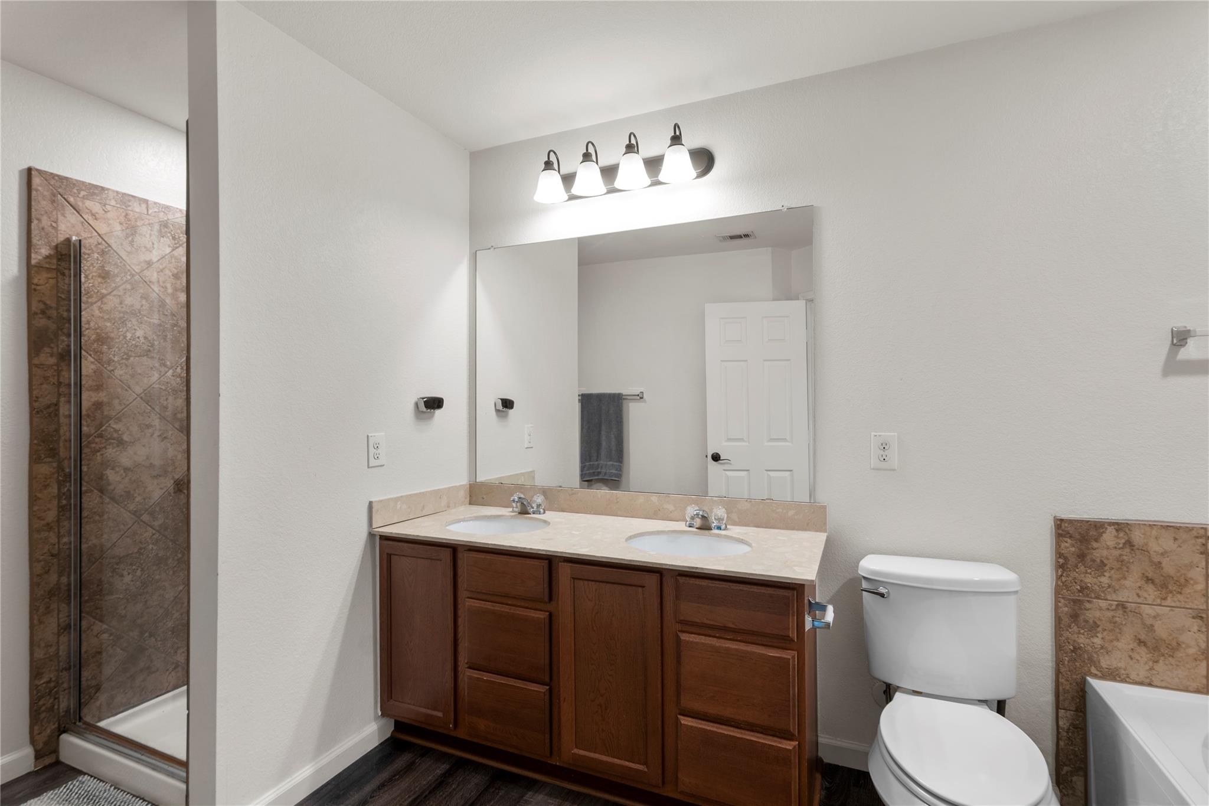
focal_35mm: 16
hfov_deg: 96.7
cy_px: 403
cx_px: 604
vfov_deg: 73.7
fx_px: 537
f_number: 8
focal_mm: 16
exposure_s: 1/6
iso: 250
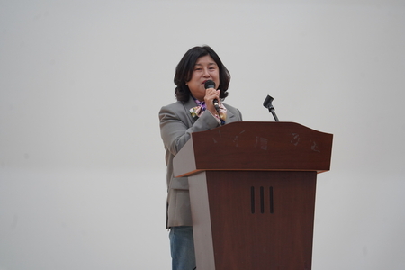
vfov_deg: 8.0
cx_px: 202
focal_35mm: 171
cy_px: 135
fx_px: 1924
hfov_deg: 12.0
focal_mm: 171
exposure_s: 1/200
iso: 2000
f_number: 5.6
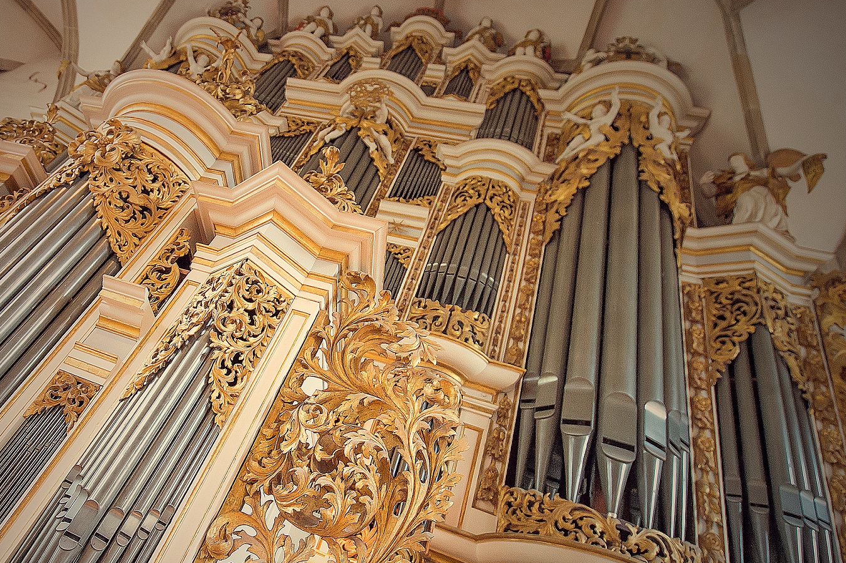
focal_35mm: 22
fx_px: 517
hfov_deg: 76.3
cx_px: 287
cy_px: 314
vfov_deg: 57.0
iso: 2000
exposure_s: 1/40
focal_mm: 15
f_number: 2.8
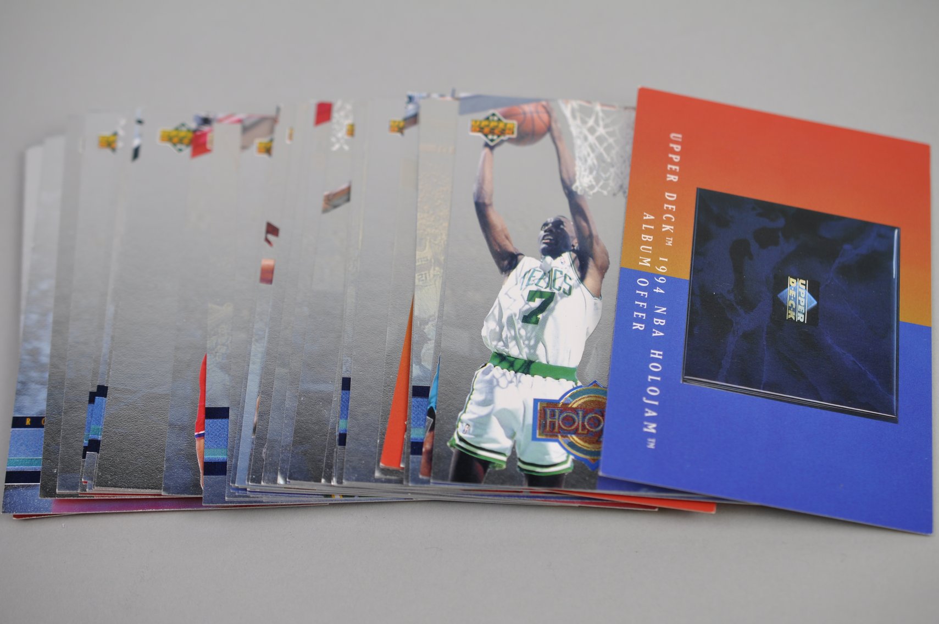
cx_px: 470
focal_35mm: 60
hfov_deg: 33.4
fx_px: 1563
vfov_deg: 22.6
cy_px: 312
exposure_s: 1/80
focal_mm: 40
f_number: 4
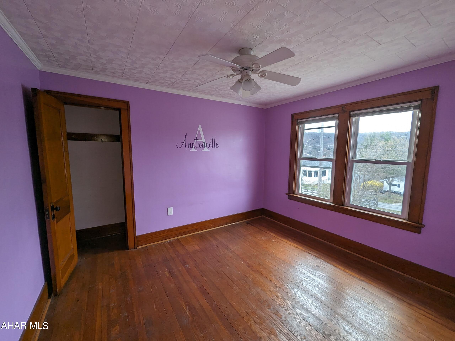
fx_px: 171
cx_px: 228
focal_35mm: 13
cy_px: 170
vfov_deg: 89.9
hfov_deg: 106.2
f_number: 2.2
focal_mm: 1.95
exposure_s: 1/43.5
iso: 52
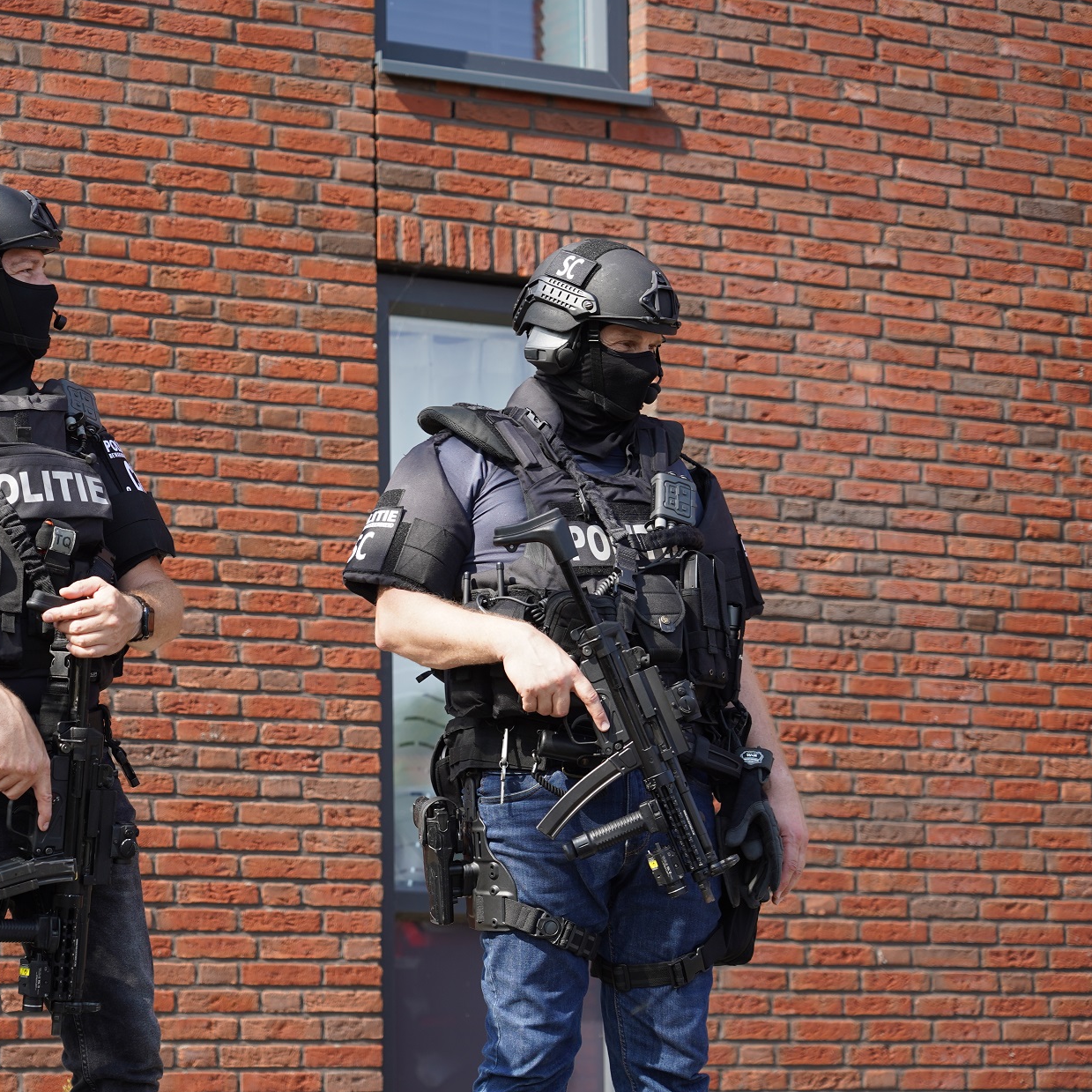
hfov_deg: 16.7
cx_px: 315
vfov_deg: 16.7
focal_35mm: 104
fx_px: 3712
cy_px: 556
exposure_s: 1/200
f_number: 4.5
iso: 100
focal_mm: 79
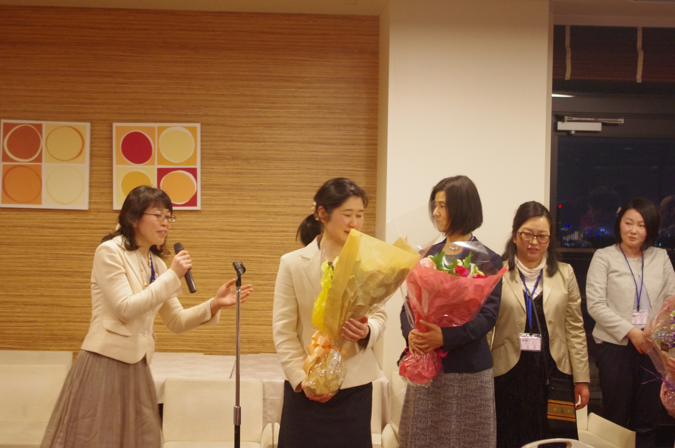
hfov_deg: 33.4
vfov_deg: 22.6
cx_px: 338
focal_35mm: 60
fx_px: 1124
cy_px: 224
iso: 2000
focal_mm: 40
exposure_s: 1/30
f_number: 4.5
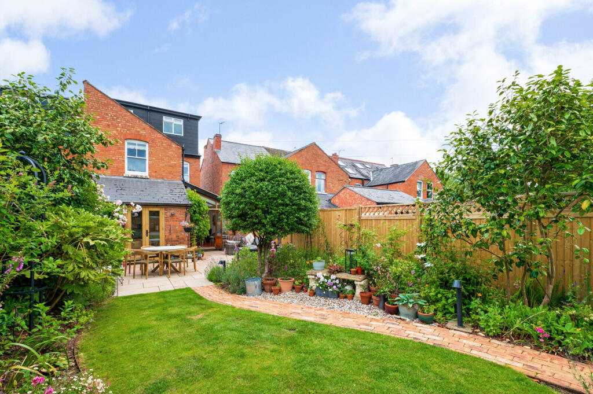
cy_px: 197
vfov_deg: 81.1
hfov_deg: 104.3
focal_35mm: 14
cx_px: 296
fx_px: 230
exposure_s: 1/400
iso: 400
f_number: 8
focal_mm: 14
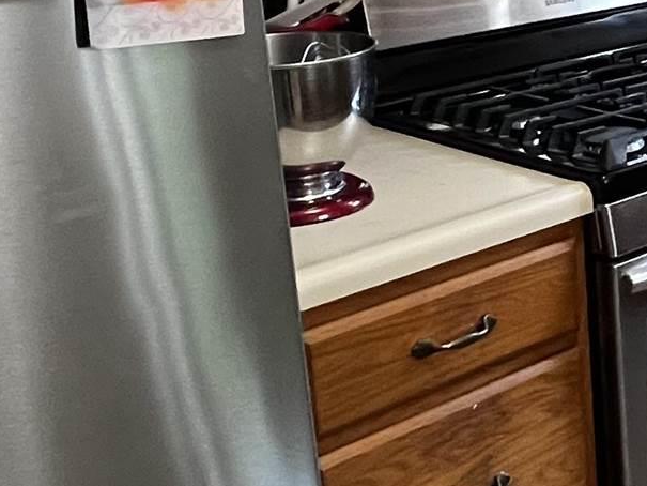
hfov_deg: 25.4
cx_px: 834
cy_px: 117
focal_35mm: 66
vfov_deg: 22.0
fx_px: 1234
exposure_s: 1/60
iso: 500
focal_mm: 1.57
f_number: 1.8
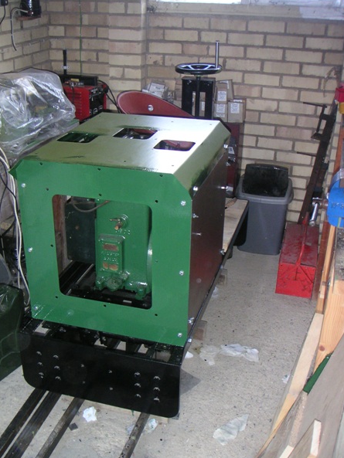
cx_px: 160
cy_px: 246
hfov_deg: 35.1
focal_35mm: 41
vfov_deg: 45.7
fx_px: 543
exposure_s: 1/45
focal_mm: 6
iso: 160
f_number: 2.8
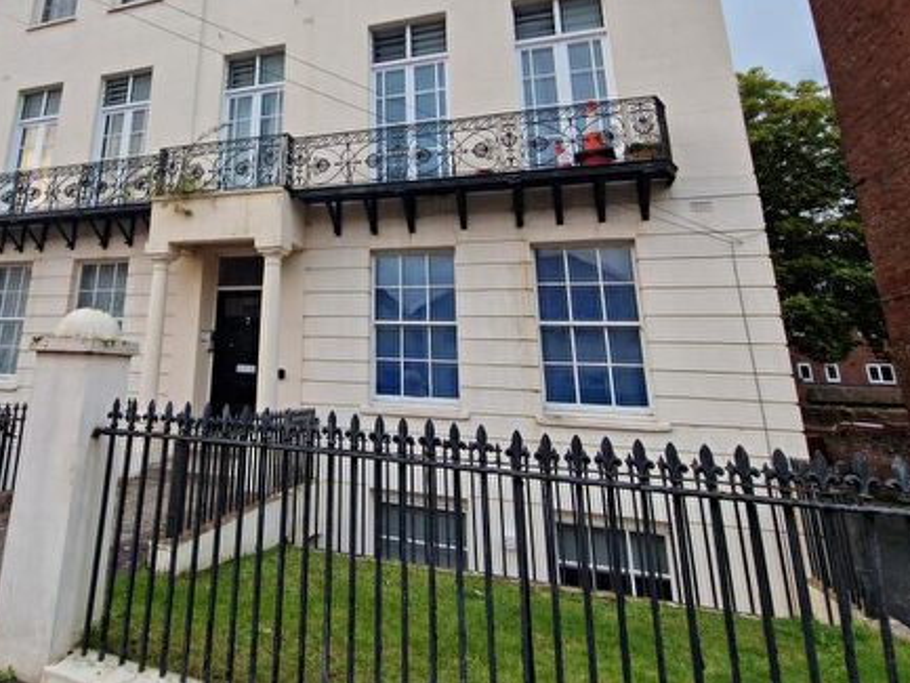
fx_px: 552
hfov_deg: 75.7
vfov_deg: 61.0
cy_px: 196
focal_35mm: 21
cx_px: 282
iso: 50
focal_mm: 2.2
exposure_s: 1/140
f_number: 2.2
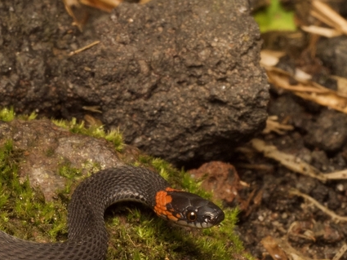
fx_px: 3229
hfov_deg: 6.1
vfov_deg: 4.6
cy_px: 109
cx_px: -63
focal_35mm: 322
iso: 800
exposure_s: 1/60
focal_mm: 60
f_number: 16
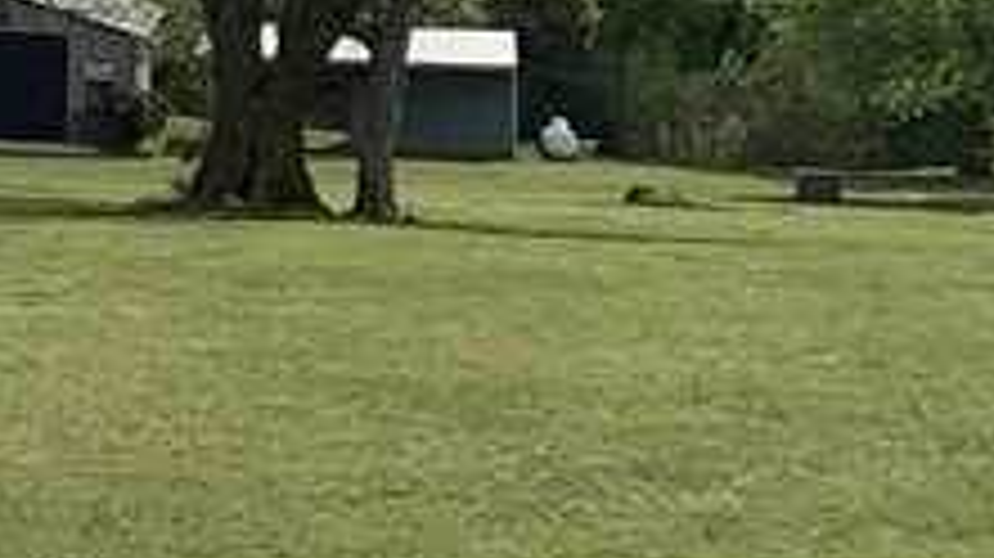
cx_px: -1340
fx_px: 4320
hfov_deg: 11.1
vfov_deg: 7.2
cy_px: -382
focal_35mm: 164
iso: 25
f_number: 1.8
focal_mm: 4.25
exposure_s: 1/5405
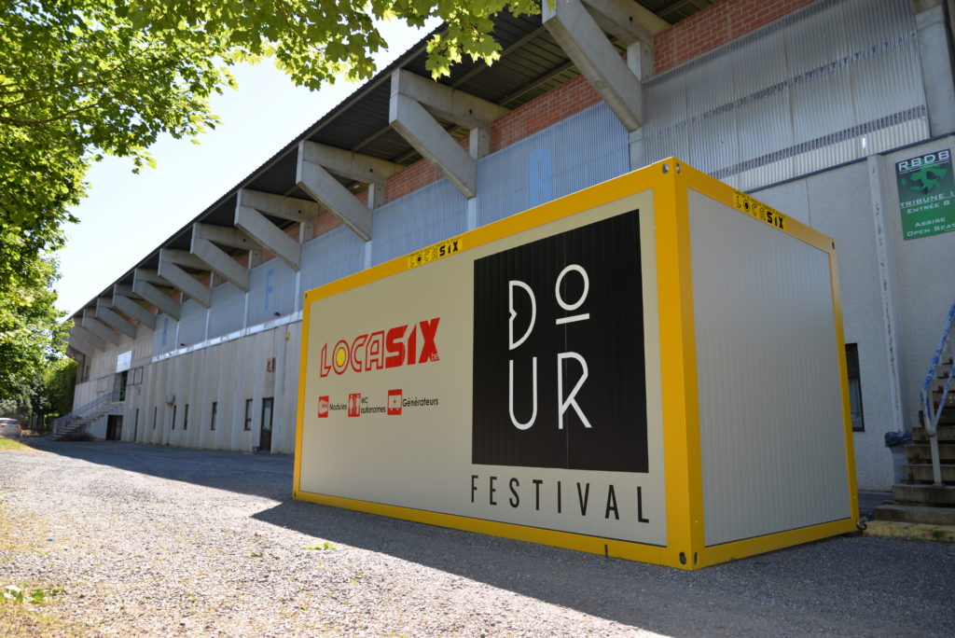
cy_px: 319
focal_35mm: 24
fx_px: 637
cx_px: 478
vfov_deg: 53.2
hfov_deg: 73.7
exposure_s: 1/200
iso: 100
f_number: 4.5
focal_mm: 24
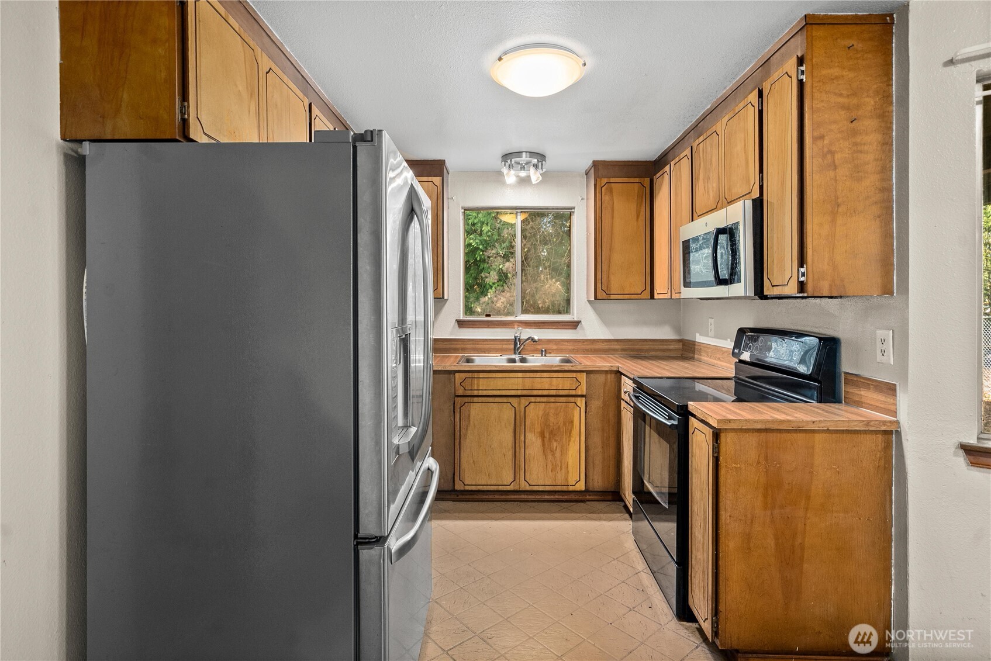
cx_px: 496
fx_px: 468
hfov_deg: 93.3
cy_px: 330
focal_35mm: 17
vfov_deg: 70.5
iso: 1000
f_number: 7.1
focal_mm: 17
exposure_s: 1/4
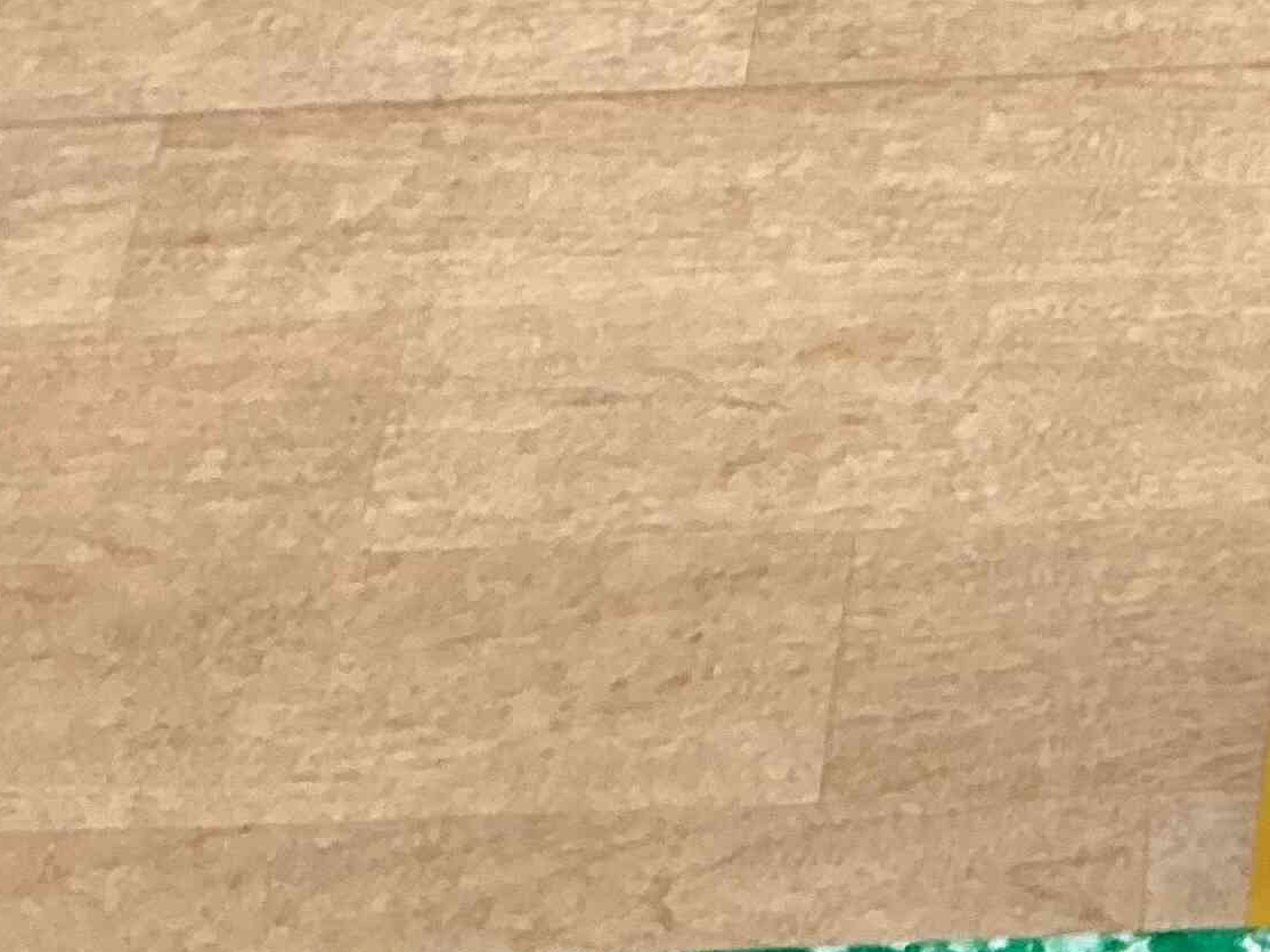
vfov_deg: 12.9
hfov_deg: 17.8
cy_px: -703
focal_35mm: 105
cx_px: 1534
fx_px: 3851
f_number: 1.8
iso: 40
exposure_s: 1/120
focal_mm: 3
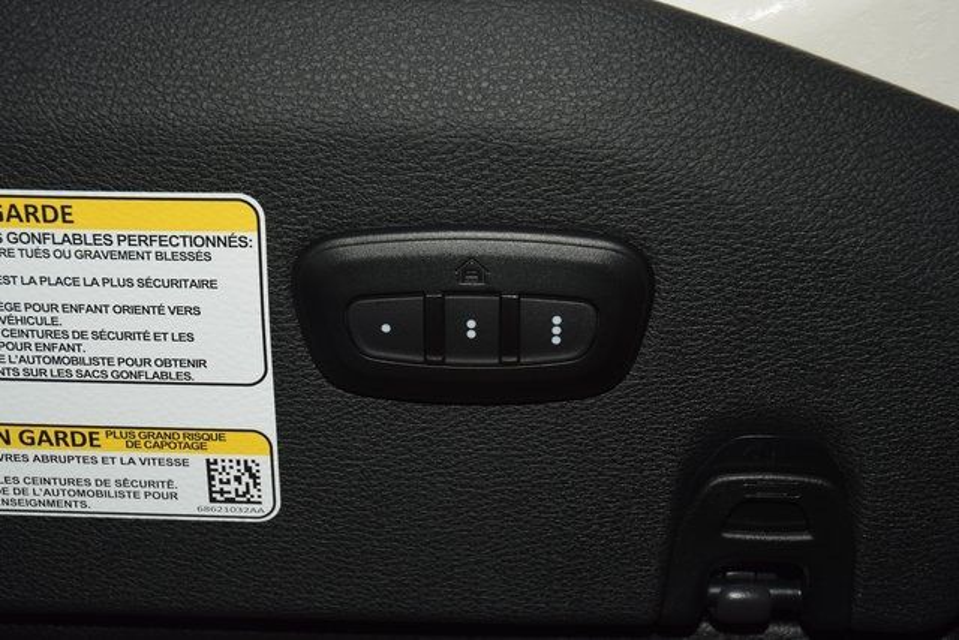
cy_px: 320
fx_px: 1758
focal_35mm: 66
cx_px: 480
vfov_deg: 20.6
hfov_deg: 30.5
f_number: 8
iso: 100
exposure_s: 1/60
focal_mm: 44
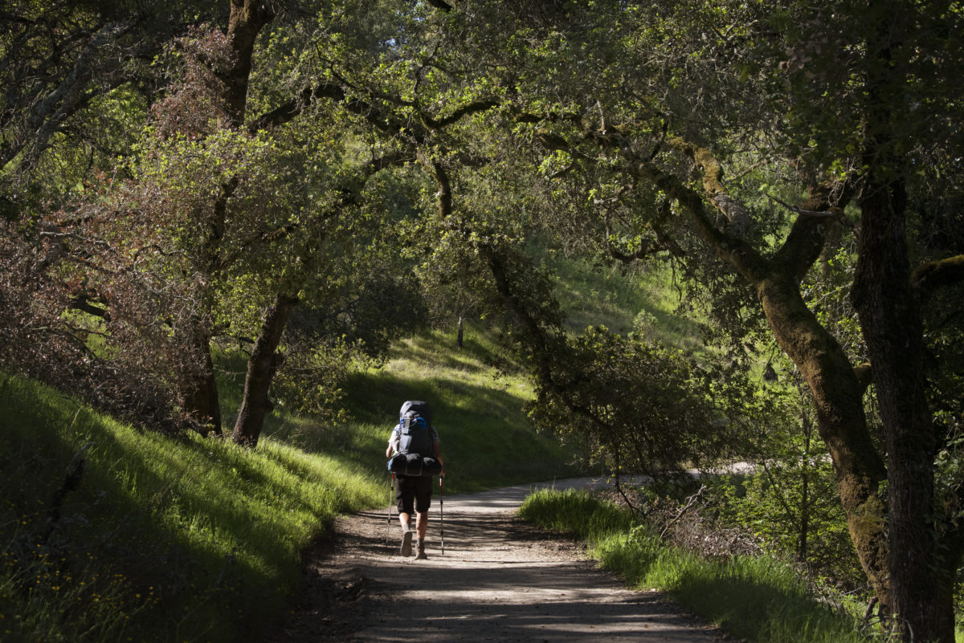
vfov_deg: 19.5
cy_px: 322
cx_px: 482
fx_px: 1875
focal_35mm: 70
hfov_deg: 28.8
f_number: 8
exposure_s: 1/1250
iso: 1250
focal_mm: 70
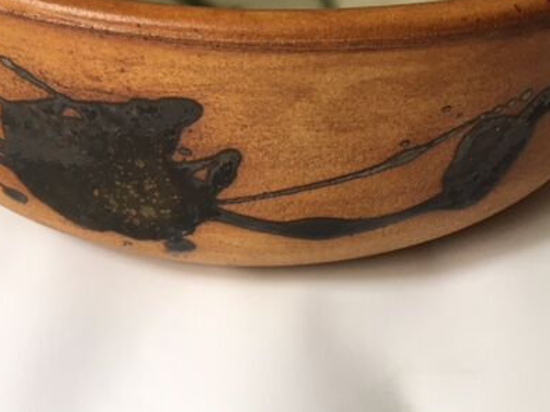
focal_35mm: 47
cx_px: 249
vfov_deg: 30.6
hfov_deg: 40.4
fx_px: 747
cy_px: 138
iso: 40
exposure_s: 1/33
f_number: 2.2
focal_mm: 4.15
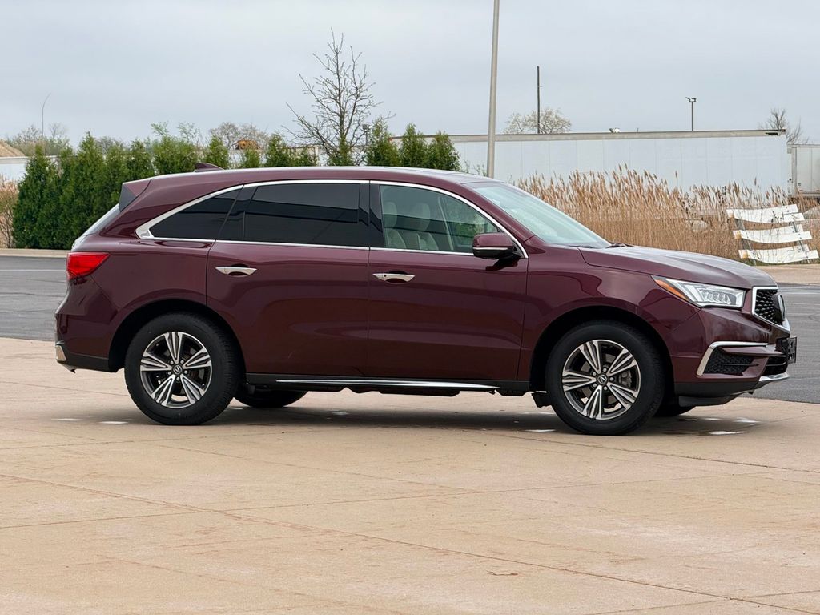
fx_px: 2843
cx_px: 410
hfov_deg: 16.4
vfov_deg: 12.3
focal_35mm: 120
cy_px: 308
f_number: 2.8
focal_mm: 15.66
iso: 64
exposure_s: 1/627
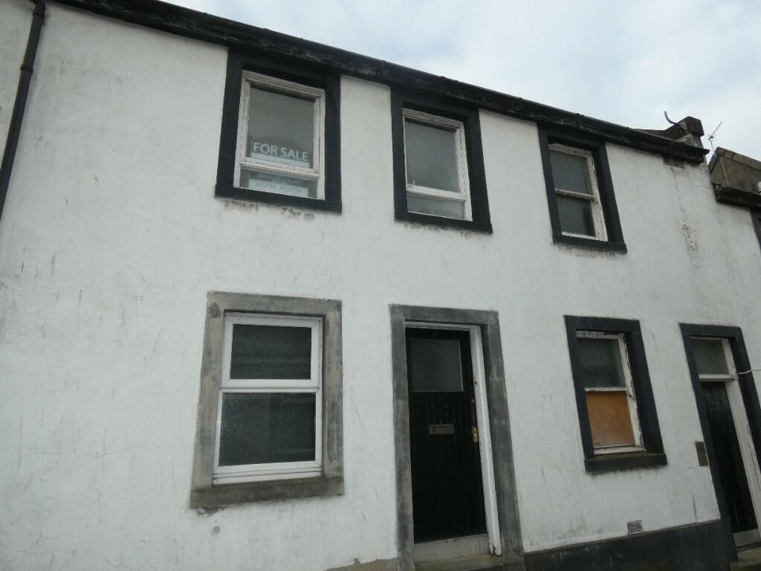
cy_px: 286
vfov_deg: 66.0
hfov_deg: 81.7
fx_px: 440
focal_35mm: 20
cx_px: 380
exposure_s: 1/400
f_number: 2.8
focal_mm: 3.6
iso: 80
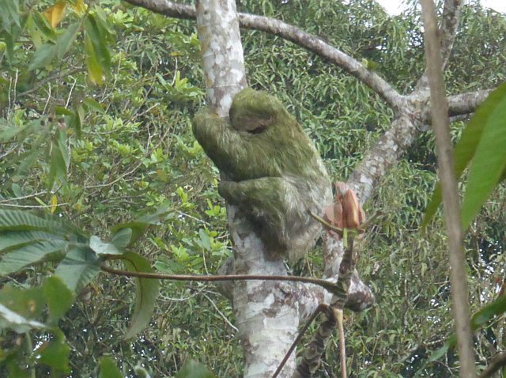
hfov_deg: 4.8
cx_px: 253
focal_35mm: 414
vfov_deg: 3.6
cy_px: 189
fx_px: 6043
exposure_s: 1/125
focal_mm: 66.8
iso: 640
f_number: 6
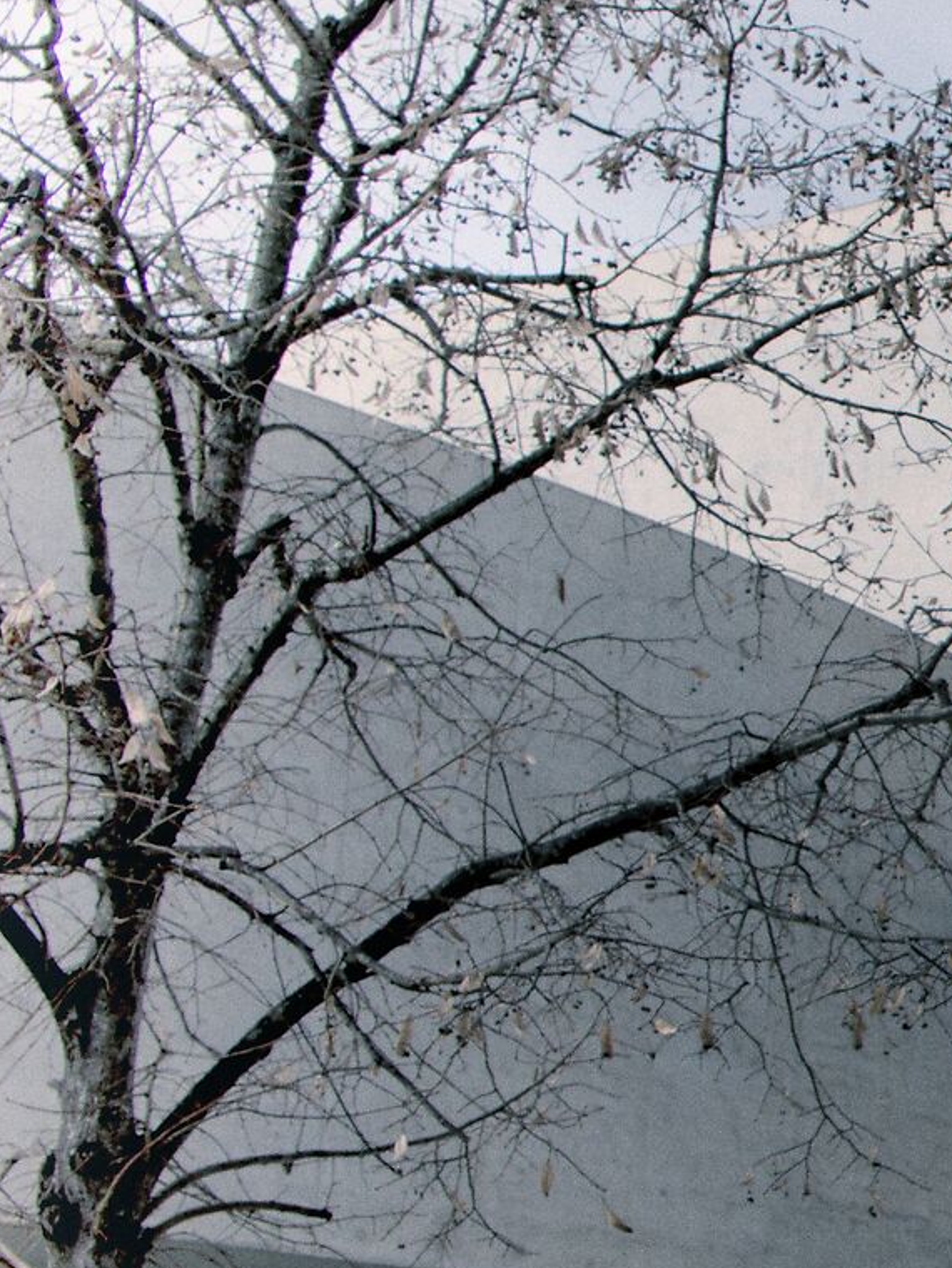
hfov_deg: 15.1
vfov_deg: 23.8
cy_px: 796
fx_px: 3004
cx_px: 1831
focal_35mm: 82
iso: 200
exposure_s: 1/125
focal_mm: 18
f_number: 9
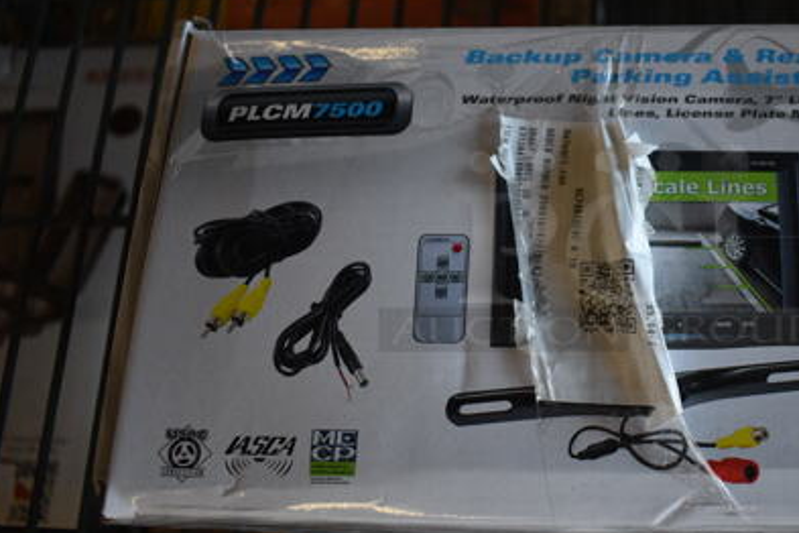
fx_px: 932
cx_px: 606
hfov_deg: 44.7
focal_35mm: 42
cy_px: 244
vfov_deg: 31.9
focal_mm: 18
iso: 800
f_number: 3.5
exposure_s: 1/250
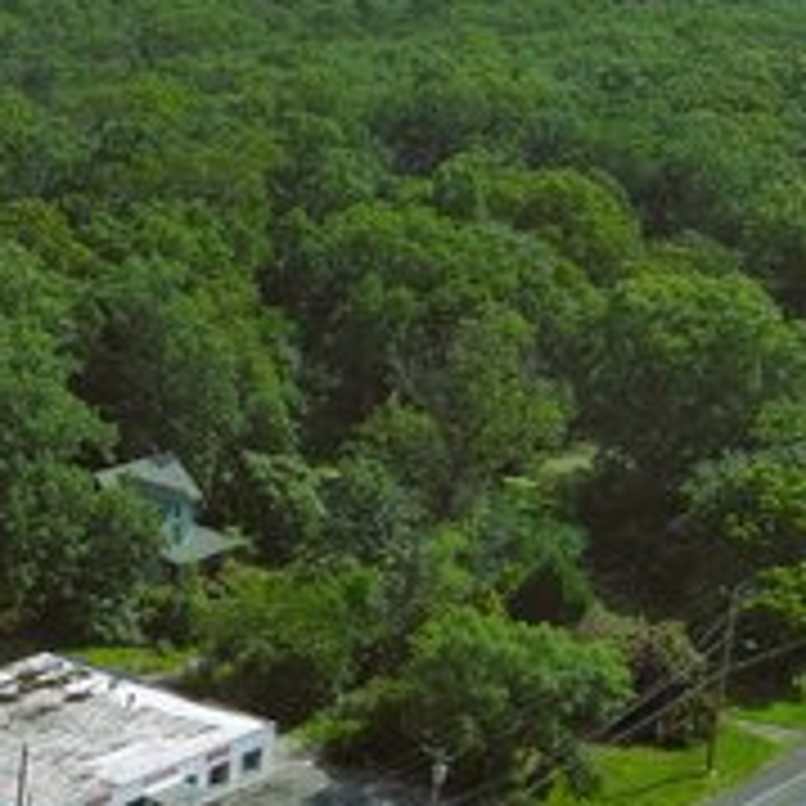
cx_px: -401
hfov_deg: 16.2
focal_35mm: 98
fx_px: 2582
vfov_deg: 17.7
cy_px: 462
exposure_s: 1/1600
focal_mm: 10.57
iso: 100
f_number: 2.8
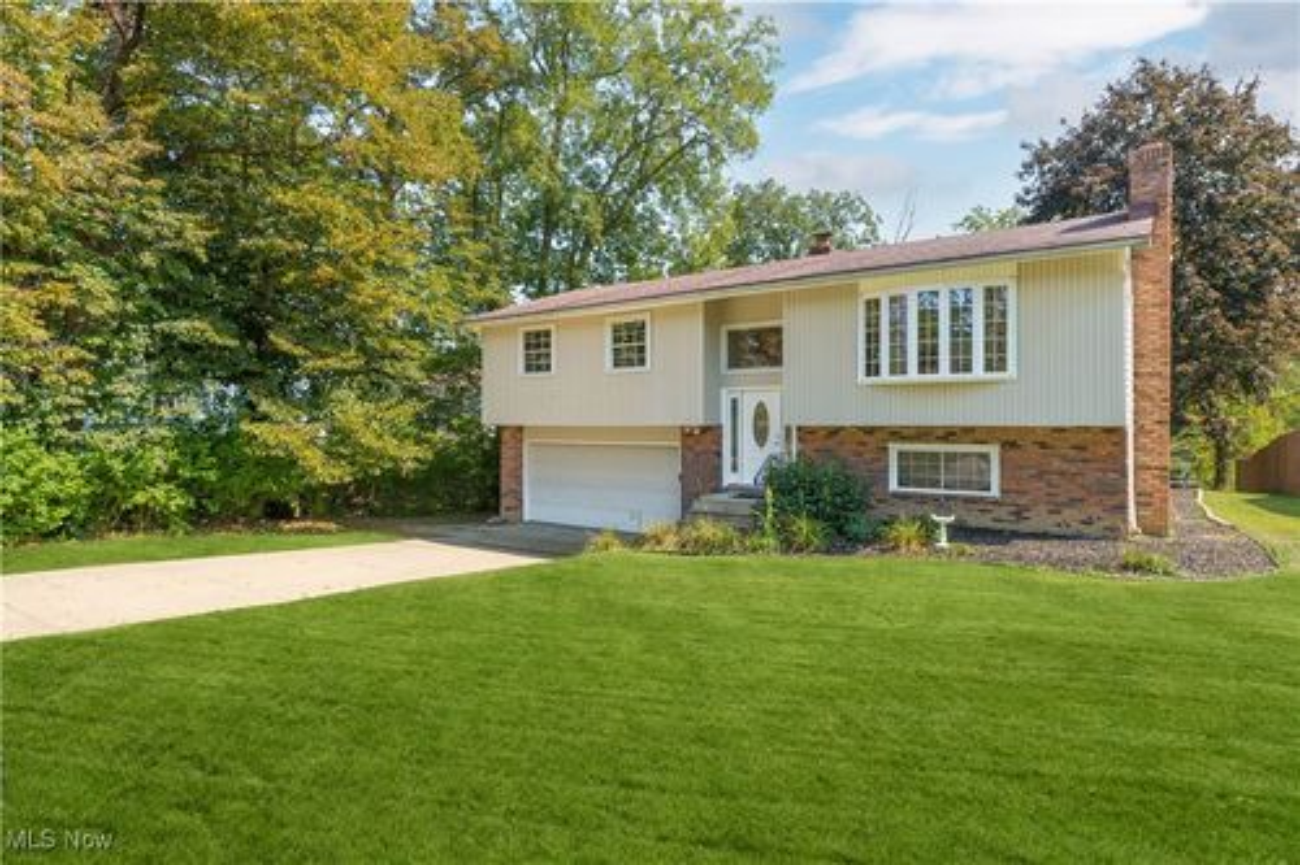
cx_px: 650
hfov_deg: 84.0
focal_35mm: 20
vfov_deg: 61.9
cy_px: 432
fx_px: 722
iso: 200
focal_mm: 20
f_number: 9
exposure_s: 1/250
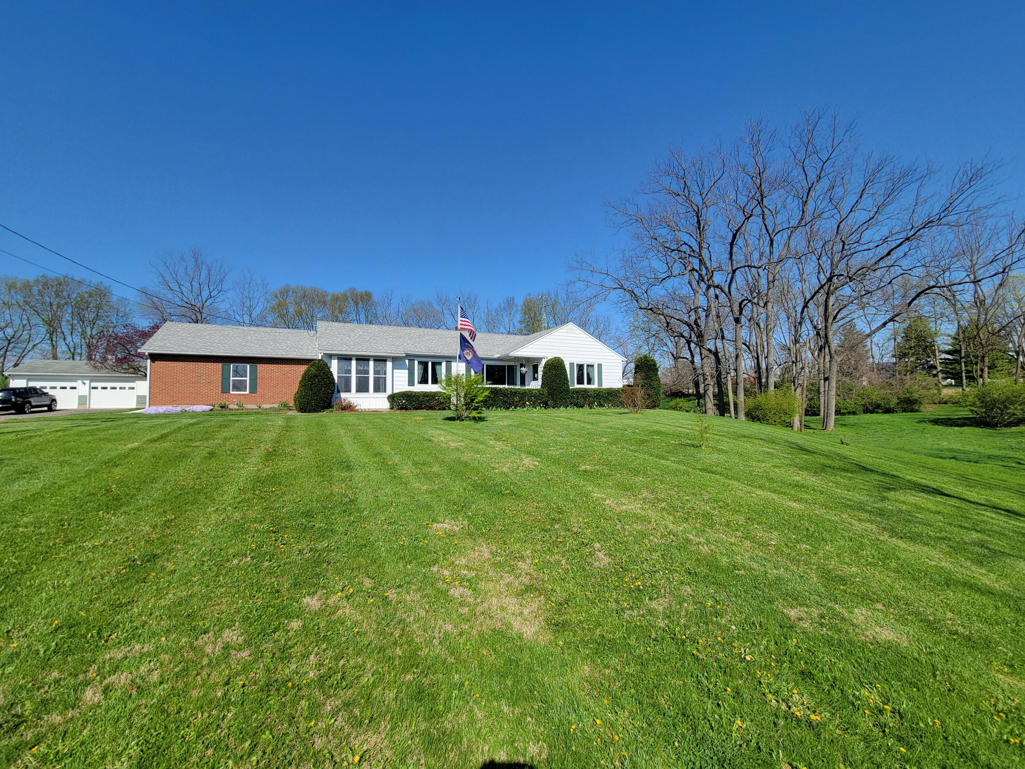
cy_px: 384
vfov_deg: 89.9
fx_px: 385
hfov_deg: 106.2
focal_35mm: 13
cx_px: 512
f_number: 2.2
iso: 50
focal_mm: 2.2
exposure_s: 1/1756
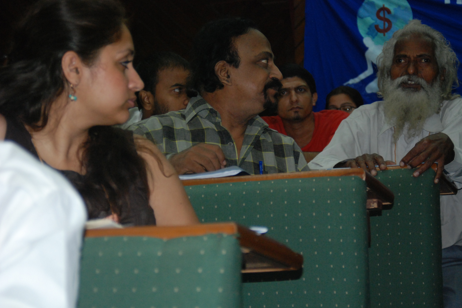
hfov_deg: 18.9
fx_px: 1386
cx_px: 249
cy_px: 157
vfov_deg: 12.7
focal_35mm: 108
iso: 800
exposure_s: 1/60
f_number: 5.3
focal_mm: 66
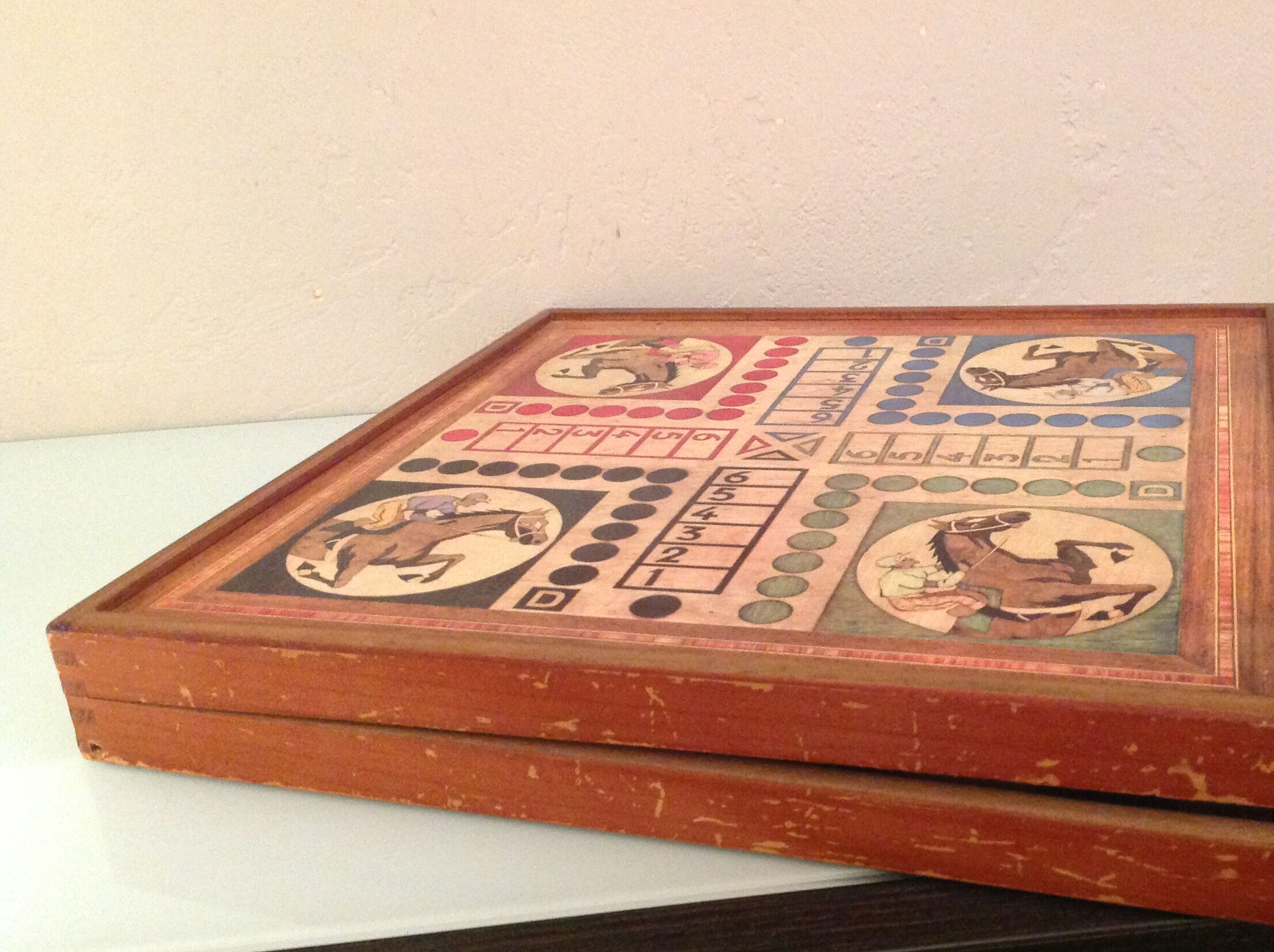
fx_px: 1507
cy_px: 536
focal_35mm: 41
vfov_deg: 35.0
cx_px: 728
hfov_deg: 45.7
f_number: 2.4
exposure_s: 1/17
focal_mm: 4.28
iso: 500
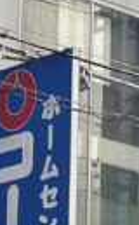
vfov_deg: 7.7
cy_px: 157
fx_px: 1670
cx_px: 97
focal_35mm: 274
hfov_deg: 4.8
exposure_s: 1/1751
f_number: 1.6
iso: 50
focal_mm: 5.96
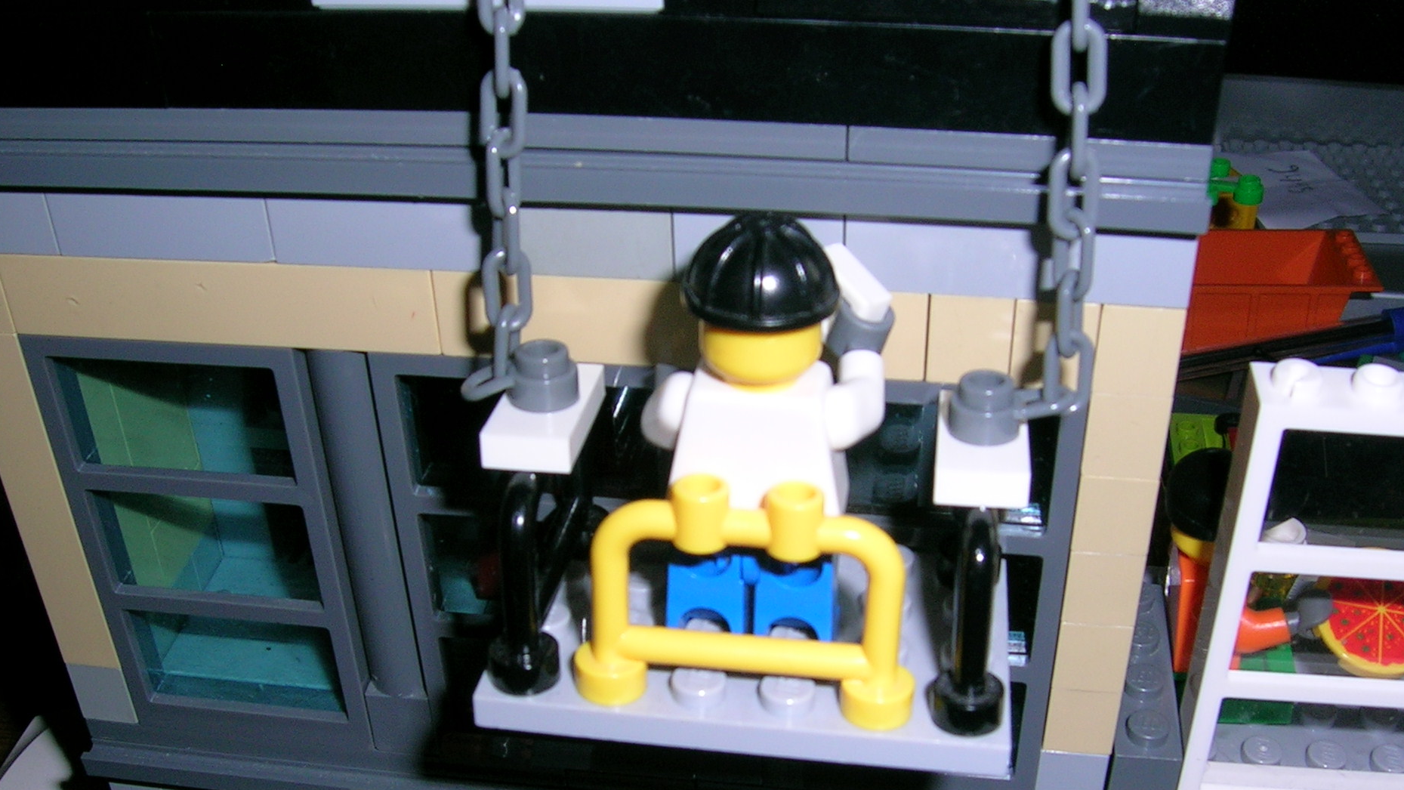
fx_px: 1564
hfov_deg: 48.3
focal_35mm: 42
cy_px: 495
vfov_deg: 28.2
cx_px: 752
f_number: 4.8
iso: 50
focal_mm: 5.4
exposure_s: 1/60.1
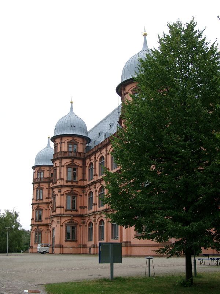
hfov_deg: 32.2
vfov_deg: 42.1
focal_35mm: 45
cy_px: 147
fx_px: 381
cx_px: 110
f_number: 4
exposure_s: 1/201
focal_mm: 9.29
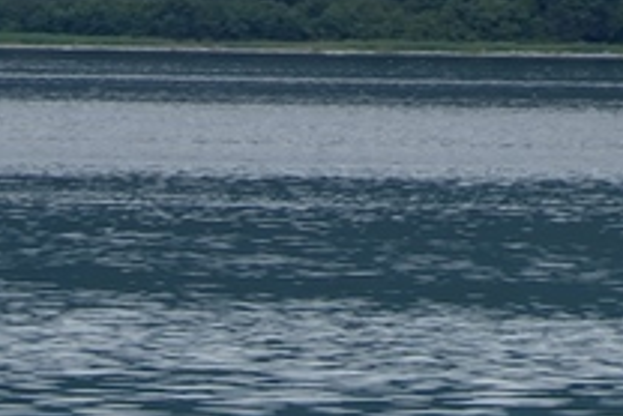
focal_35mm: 1199
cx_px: -219
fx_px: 20763
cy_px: 937
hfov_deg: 1.7
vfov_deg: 1.1
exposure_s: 1/400
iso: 100
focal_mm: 195
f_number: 8
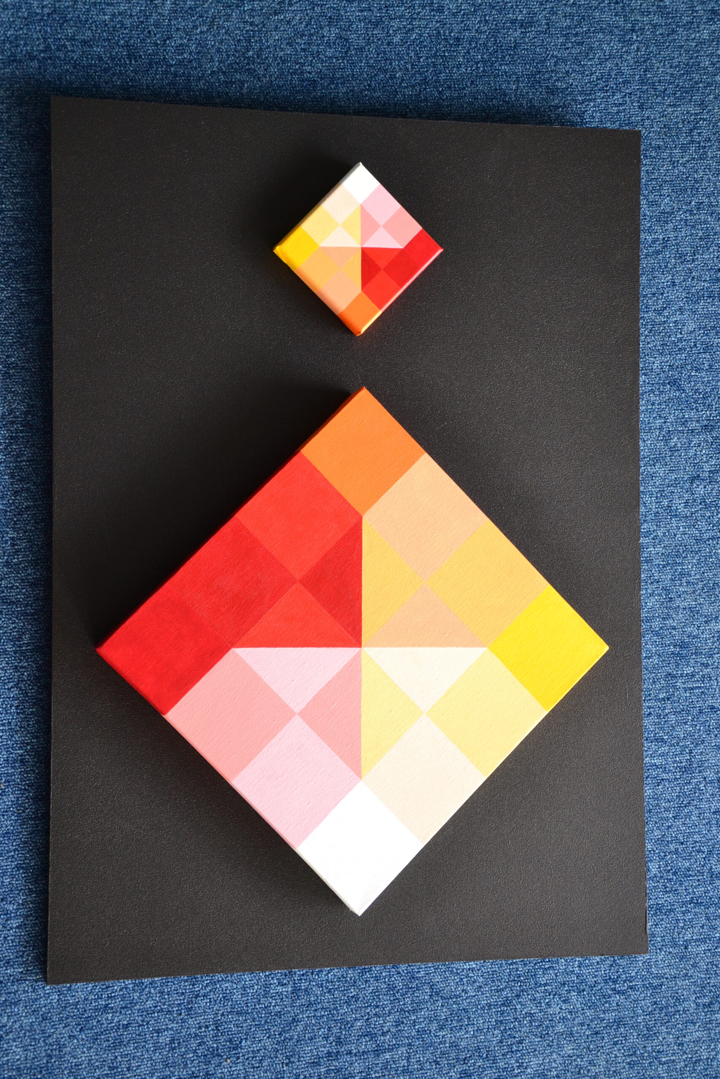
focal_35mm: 60
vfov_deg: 33.4
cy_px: 540
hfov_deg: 22.6
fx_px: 1800
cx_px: 360
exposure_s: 1/15
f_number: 4.5
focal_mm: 40
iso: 640
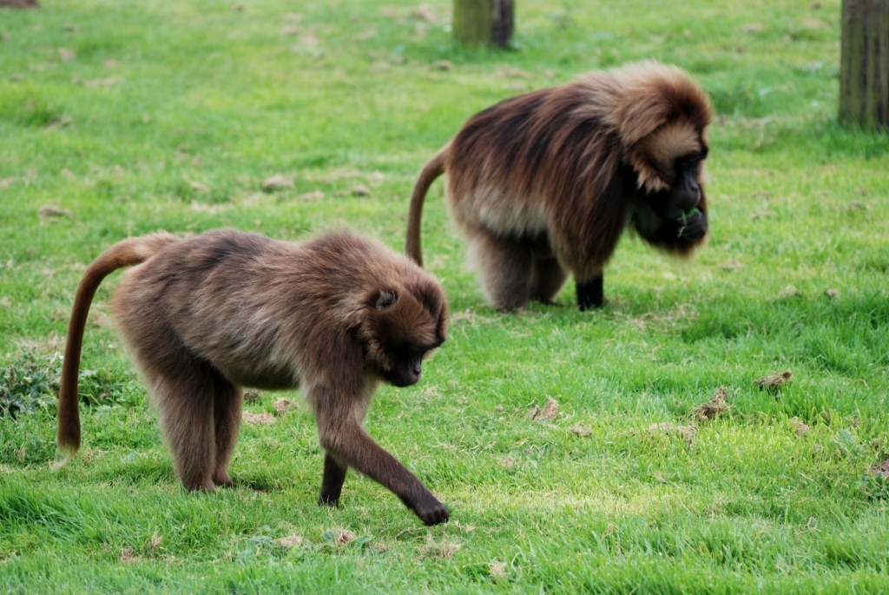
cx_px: 444
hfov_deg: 11.4
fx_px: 4449
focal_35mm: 180
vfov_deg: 7.6
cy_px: 298
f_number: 4.2
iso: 200
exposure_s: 1/320
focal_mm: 120
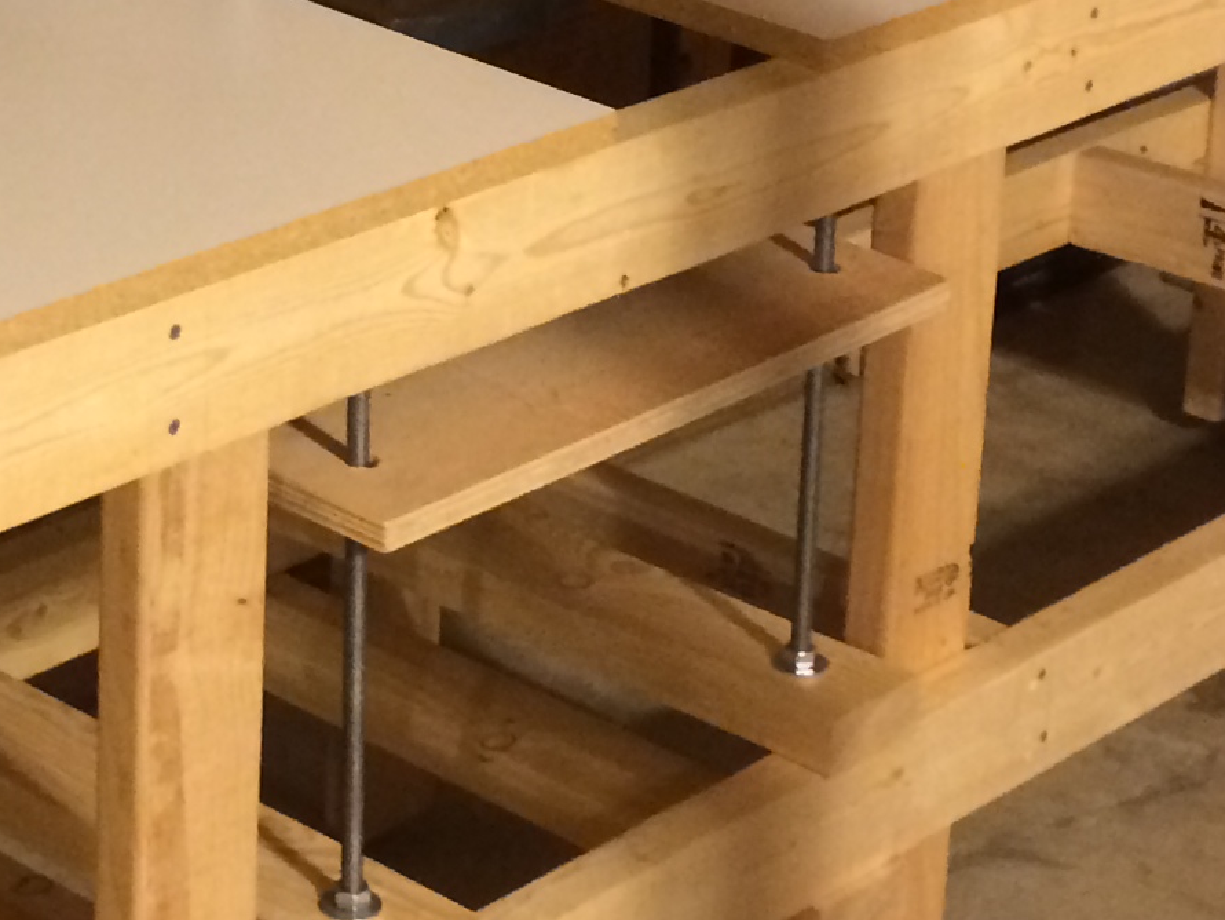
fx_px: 3894
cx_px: 169
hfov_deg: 17.7
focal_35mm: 110
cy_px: -58
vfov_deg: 13.2
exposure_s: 1/17
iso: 320
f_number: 2.2
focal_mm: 4.12
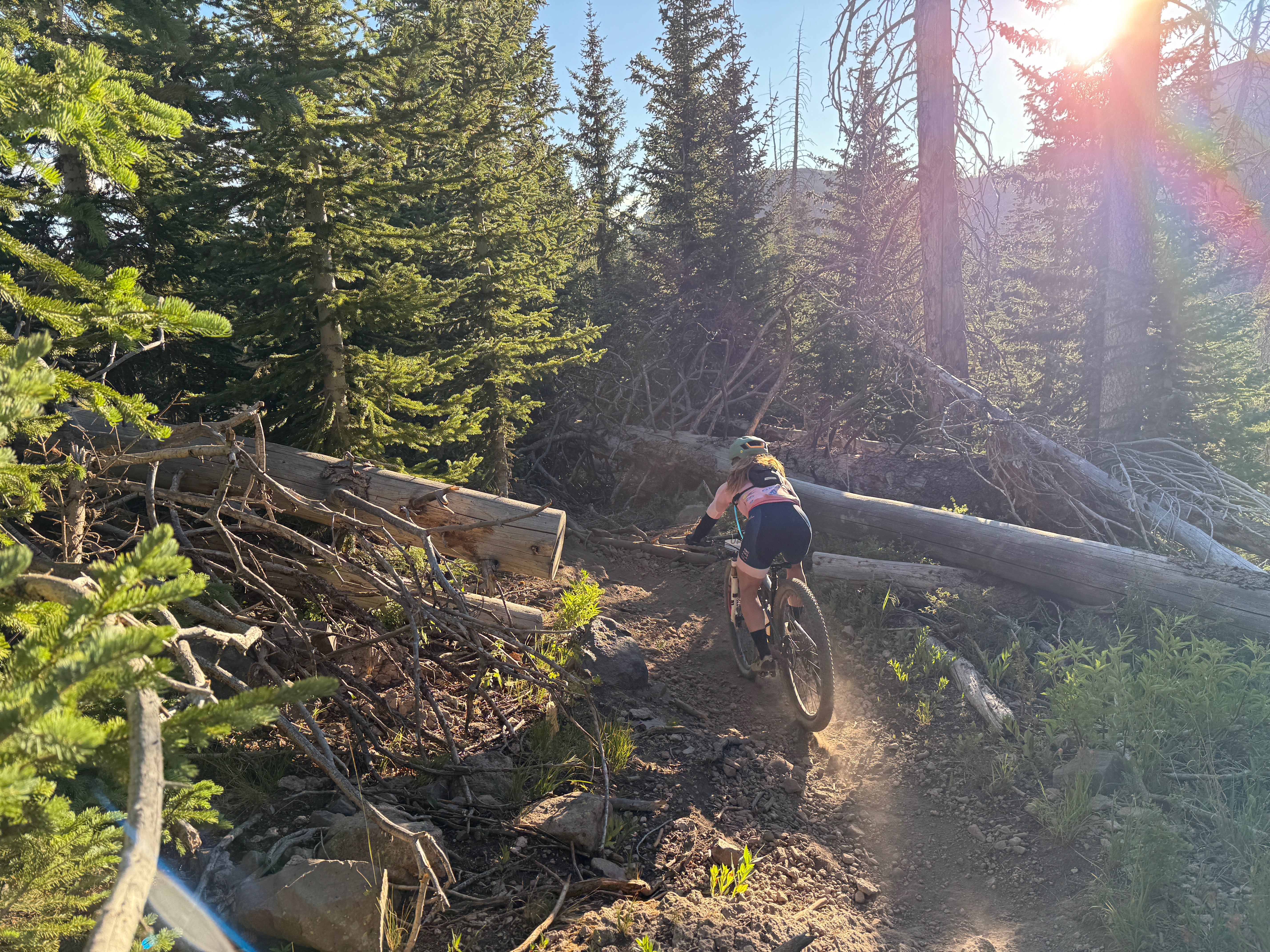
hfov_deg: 71.6
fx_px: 881
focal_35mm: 24
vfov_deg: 56.8
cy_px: 476
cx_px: 635
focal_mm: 6.76
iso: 80
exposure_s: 1/580
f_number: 1.78
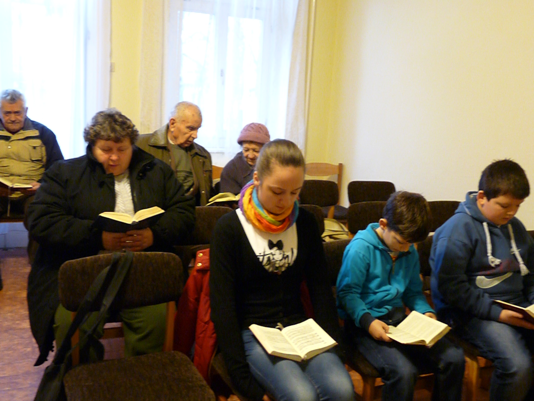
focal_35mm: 37
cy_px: 200
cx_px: 267
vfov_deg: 38.7
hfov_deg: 50.1
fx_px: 571
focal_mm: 6.5
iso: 800
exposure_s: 1/25
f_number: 3
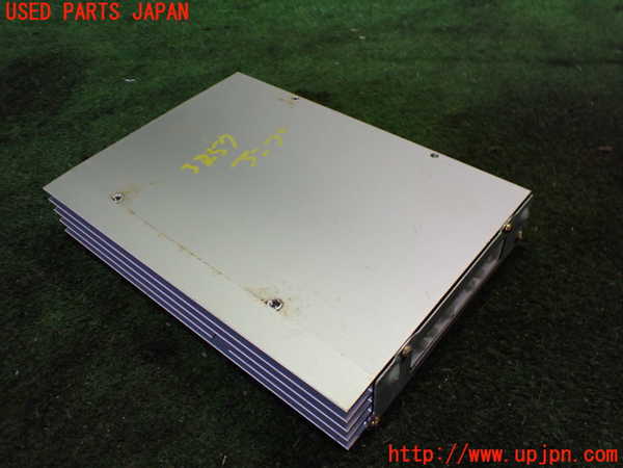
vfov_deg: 46.8
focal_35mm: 30
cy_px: 234
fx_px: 540
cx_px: 312
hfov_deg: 60.0
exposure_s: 1/125
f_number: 2.3
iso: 800
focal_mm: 5.4
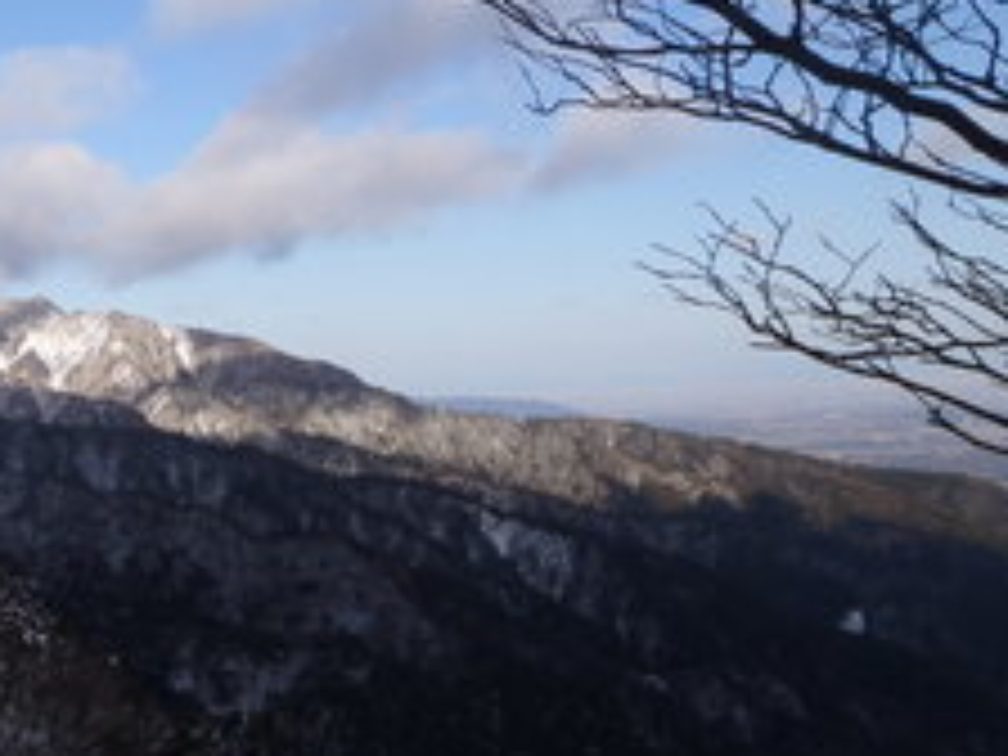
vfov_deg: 28.9
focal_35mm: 50
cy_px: 234
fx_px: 1456
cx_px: 140
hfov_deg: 36.3
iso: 80
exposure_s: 1/640
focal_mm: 5
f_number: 4.5
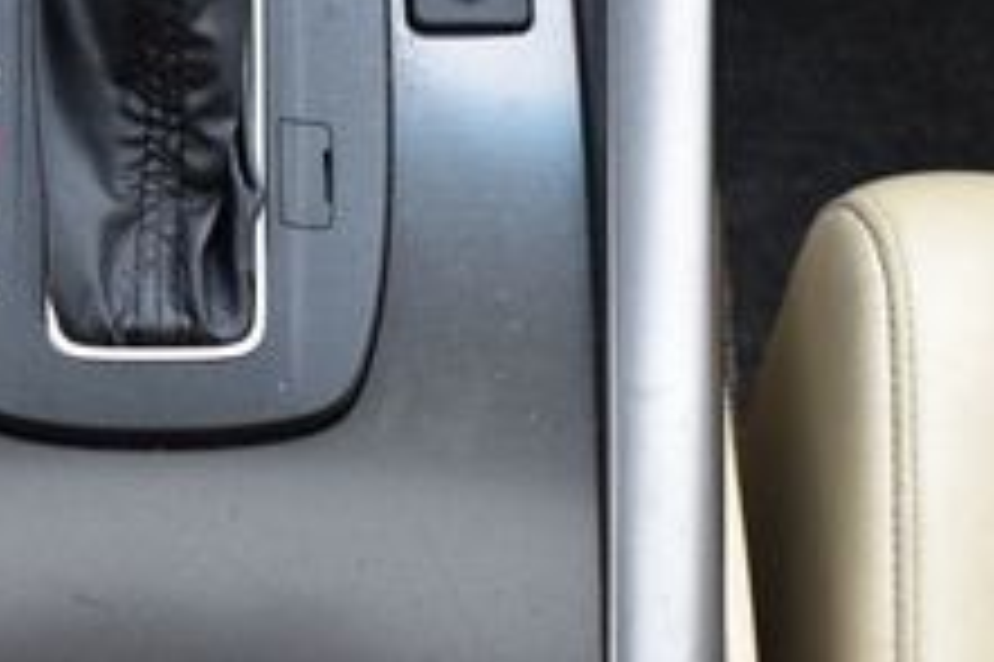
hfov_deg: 17.9
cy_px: 221
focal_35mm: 113
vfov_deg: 12.1
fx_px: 3118
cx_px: 135
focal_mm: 26
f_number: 7.1
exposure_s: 1/30
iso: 400
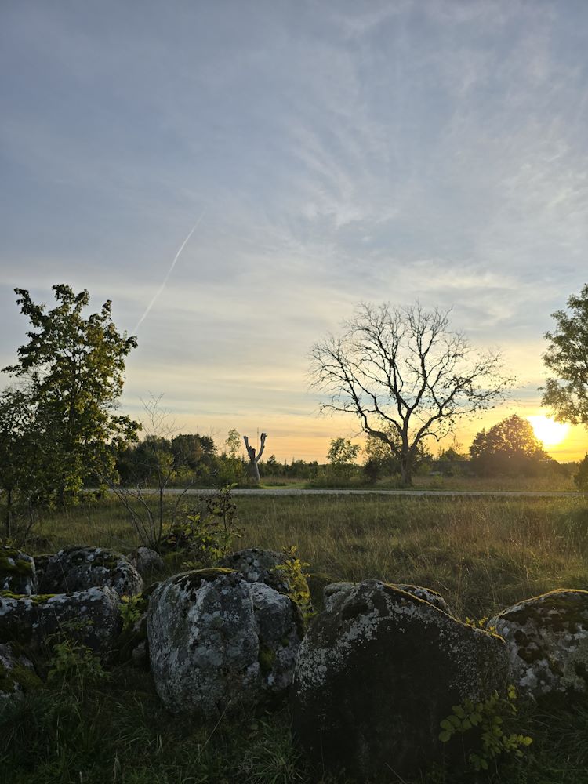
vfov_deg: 73.9
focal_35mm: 23
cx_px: 294
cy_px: 392
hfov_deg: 58.9
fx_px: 521
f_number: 1.7
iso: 12
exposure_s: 1/694
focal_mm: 6.3
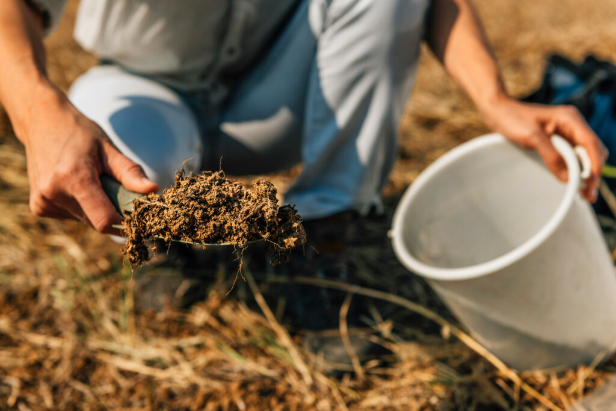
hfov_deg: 38.2
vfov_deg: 26.0
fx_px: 890
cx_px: 308
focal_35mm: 52
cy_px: 206
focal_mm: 52
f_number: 4.5
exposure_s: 1/250
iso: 64
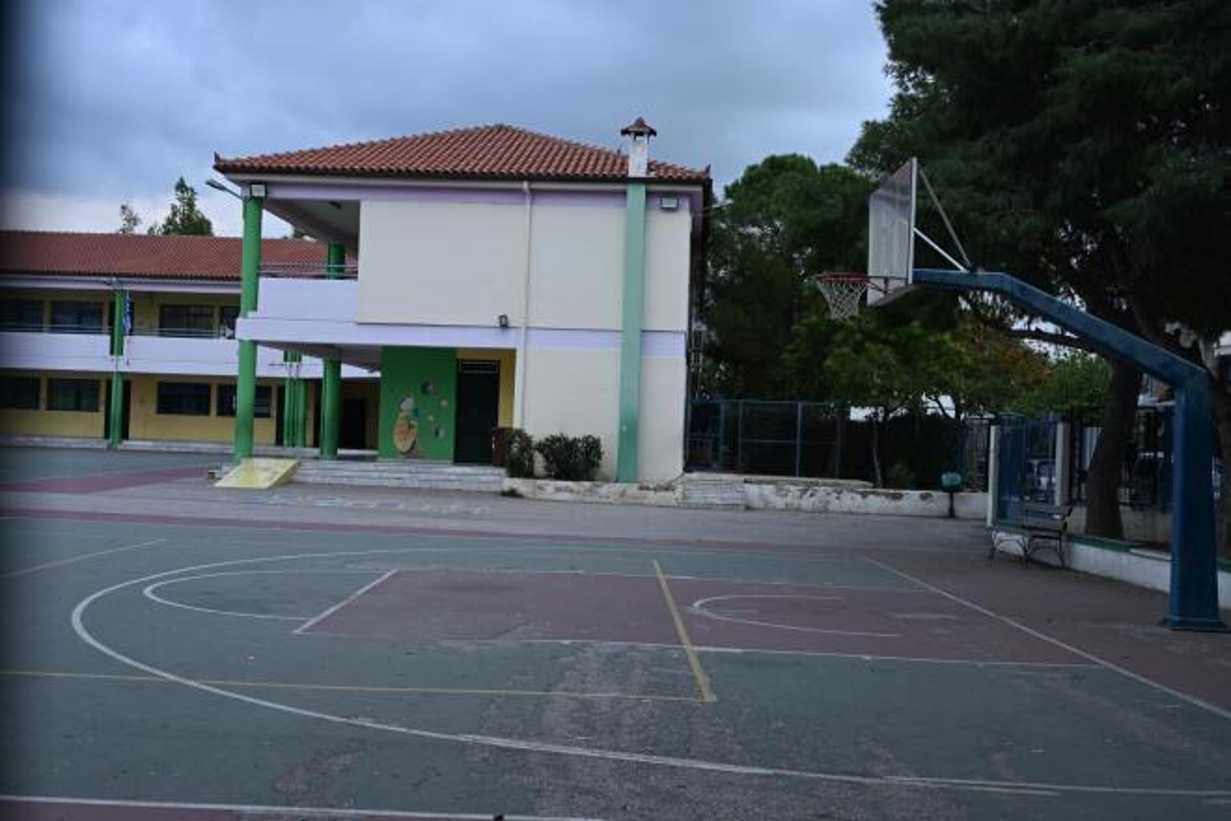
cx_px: 616
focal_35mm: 37
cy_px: 410
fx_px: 1265
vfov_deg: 35.9
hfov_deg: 51.9
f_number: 6.3
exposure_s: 1/400
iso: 2200
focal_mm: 37
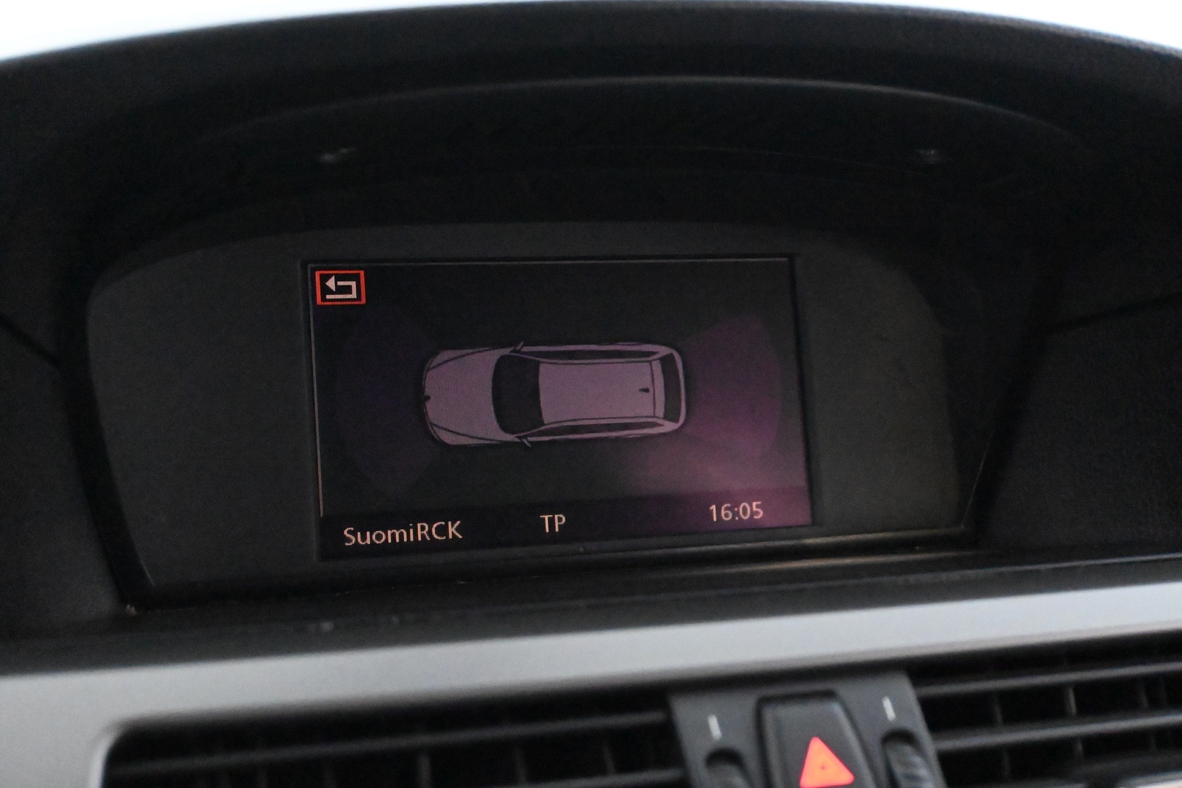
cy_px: 394
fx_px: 1551
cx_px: 591
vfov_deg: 28.5
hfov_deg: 41.7
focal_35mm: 47
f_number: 5
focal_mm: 31.5
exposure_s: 1/50
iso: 20000
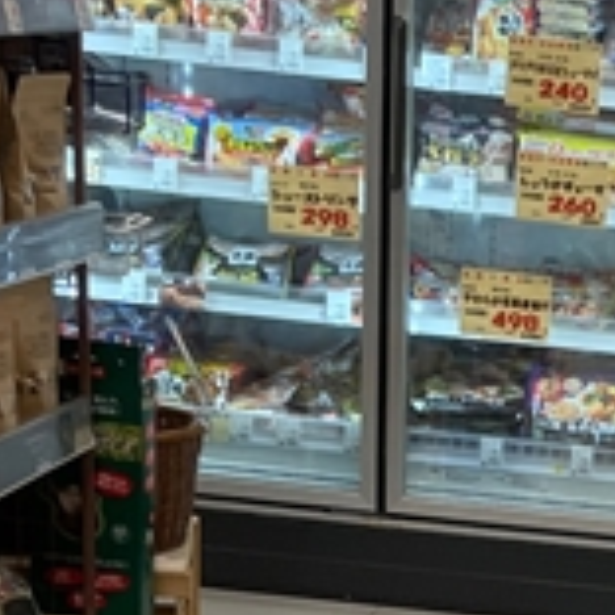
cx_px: 808
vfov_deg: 13.9
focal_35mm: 118
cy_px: 915
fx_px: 2372
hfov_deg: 14.2
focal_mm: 4.2
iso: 80
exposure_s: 1/120
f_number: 1.6
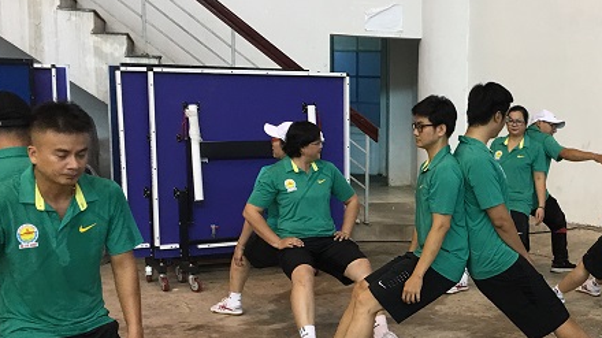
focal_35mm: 58
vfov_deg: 20.6
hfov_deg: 34.8
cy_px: 235
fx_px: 925
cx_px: 488
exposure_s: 1/33
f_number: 2.2
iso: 50
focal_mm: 4.15
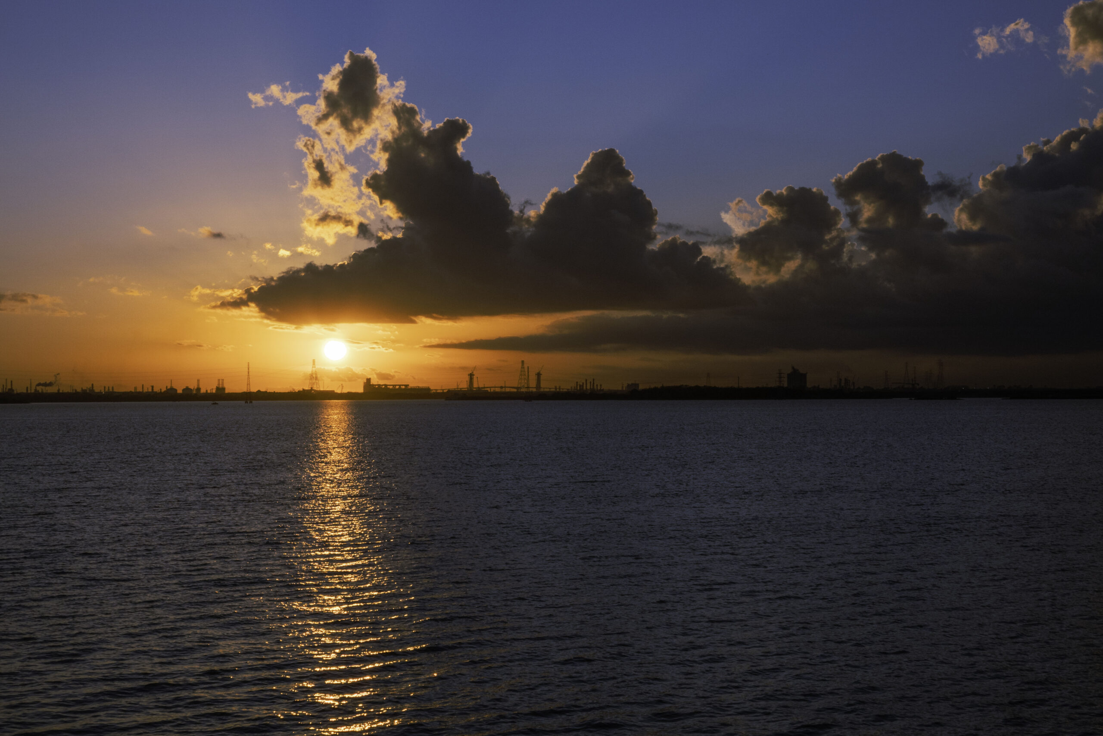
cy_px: 368
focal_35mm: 69
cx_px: 552
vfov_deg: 19.7
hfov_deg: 29.2
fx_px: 2114
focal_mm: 25.34
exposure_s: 1/640
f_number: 9
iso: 100
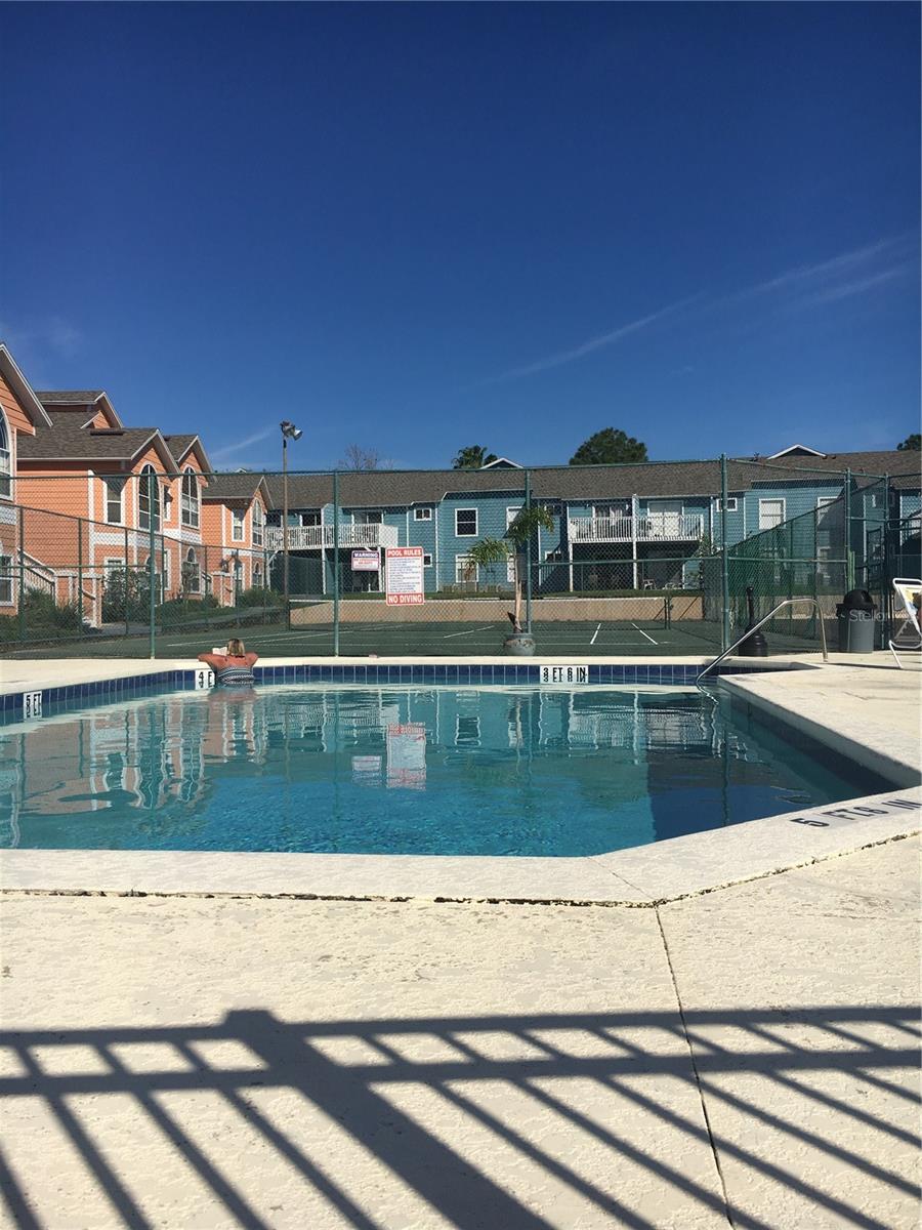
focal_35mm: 29
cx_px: 461
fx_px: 1030
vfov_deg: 61.7
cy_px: 615
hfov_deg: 48.2
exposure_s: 1/4808
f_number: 2.2
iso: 25
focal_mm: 4.15
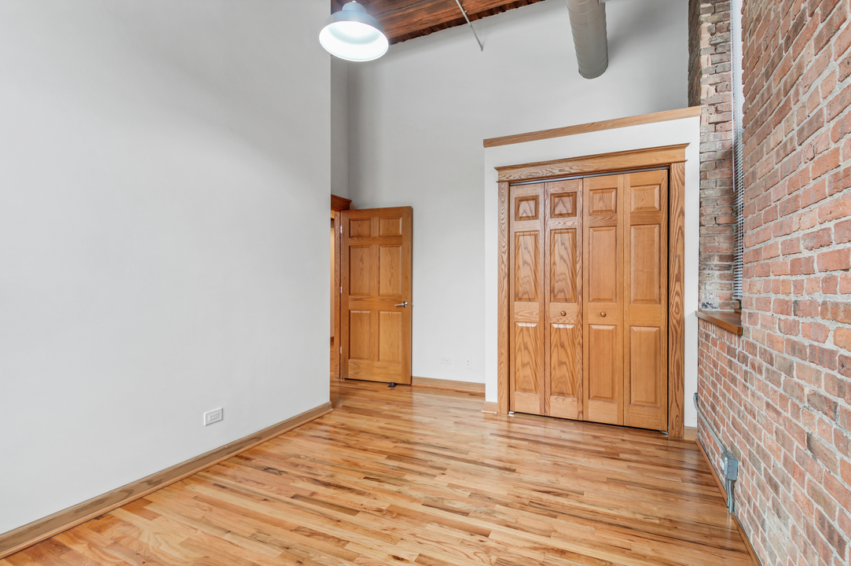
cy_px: 283
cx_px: 426
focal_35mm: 16
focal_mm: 10.5
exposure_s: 1/8
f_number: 5
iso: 100
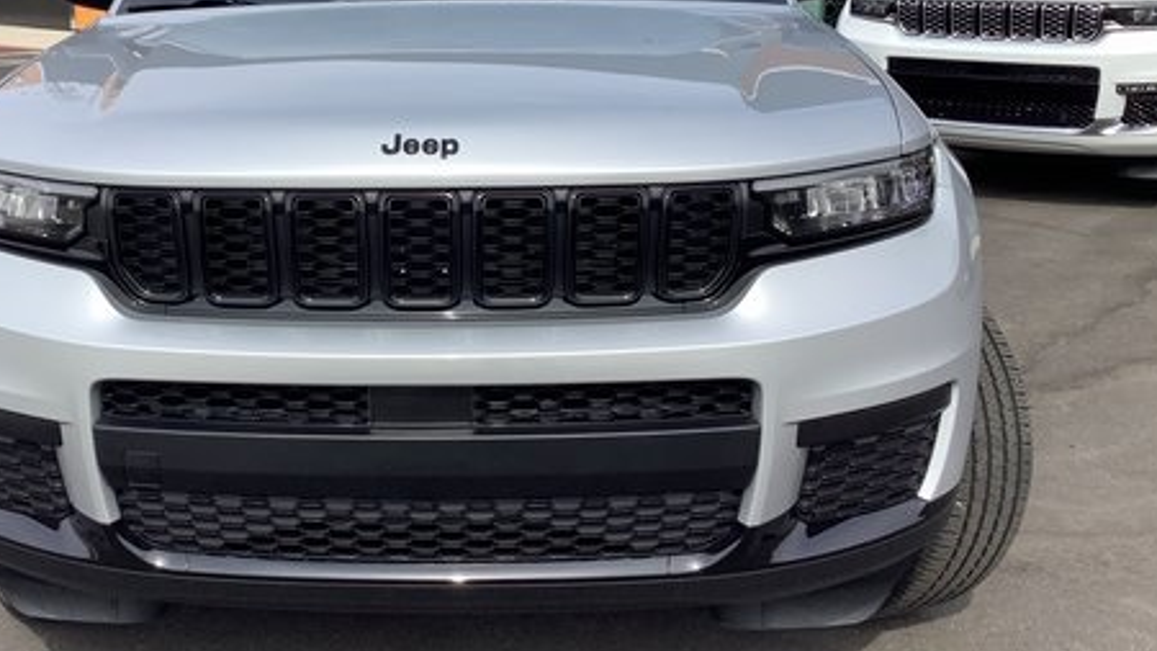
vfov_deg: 24.7
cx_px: 411
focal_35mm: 48
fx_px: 1472
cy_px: 198
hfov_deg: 42.5
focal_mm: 3.3
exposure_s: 1/926
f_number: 2.4
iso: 25
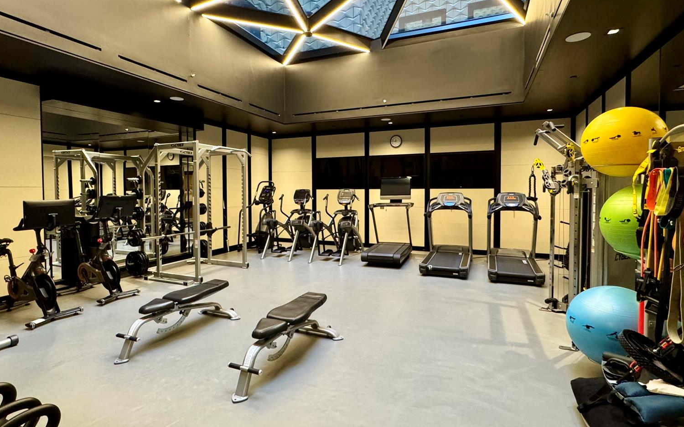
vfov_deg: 62.2
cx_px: 332
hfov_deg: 88.0
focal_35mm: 19
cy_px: 202
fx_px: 354
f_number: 2.2
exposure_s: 1/60
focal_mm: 2.22
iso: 400
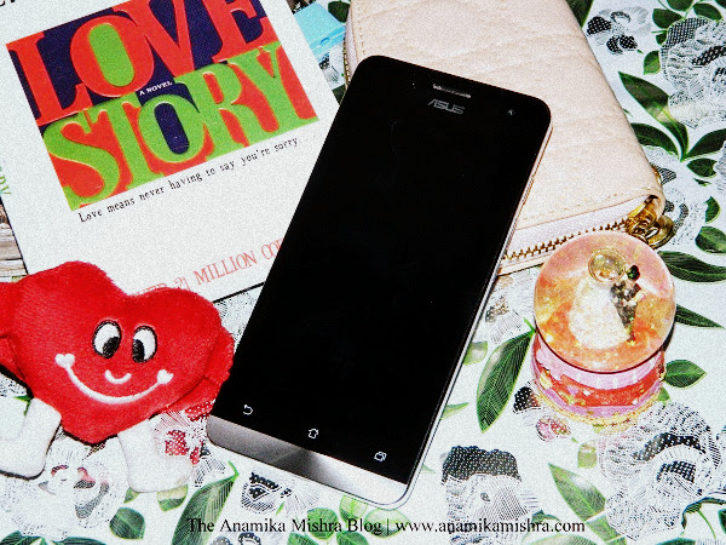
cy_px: 272
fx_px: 1762
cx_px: 363
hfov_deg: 23.3
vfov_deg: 17.6
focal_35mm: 84
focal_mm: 15.1
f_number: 4.2
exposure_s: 1/50
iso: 200
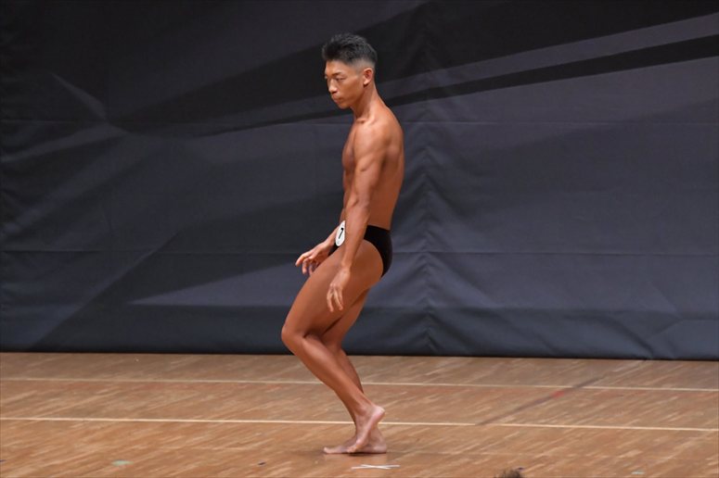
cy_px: 239
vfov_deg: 4.4
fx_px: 6288
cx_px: 360
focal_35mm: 315
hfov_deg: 6.5
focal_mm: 210
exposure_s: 1/400
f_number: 5.6
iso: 6400
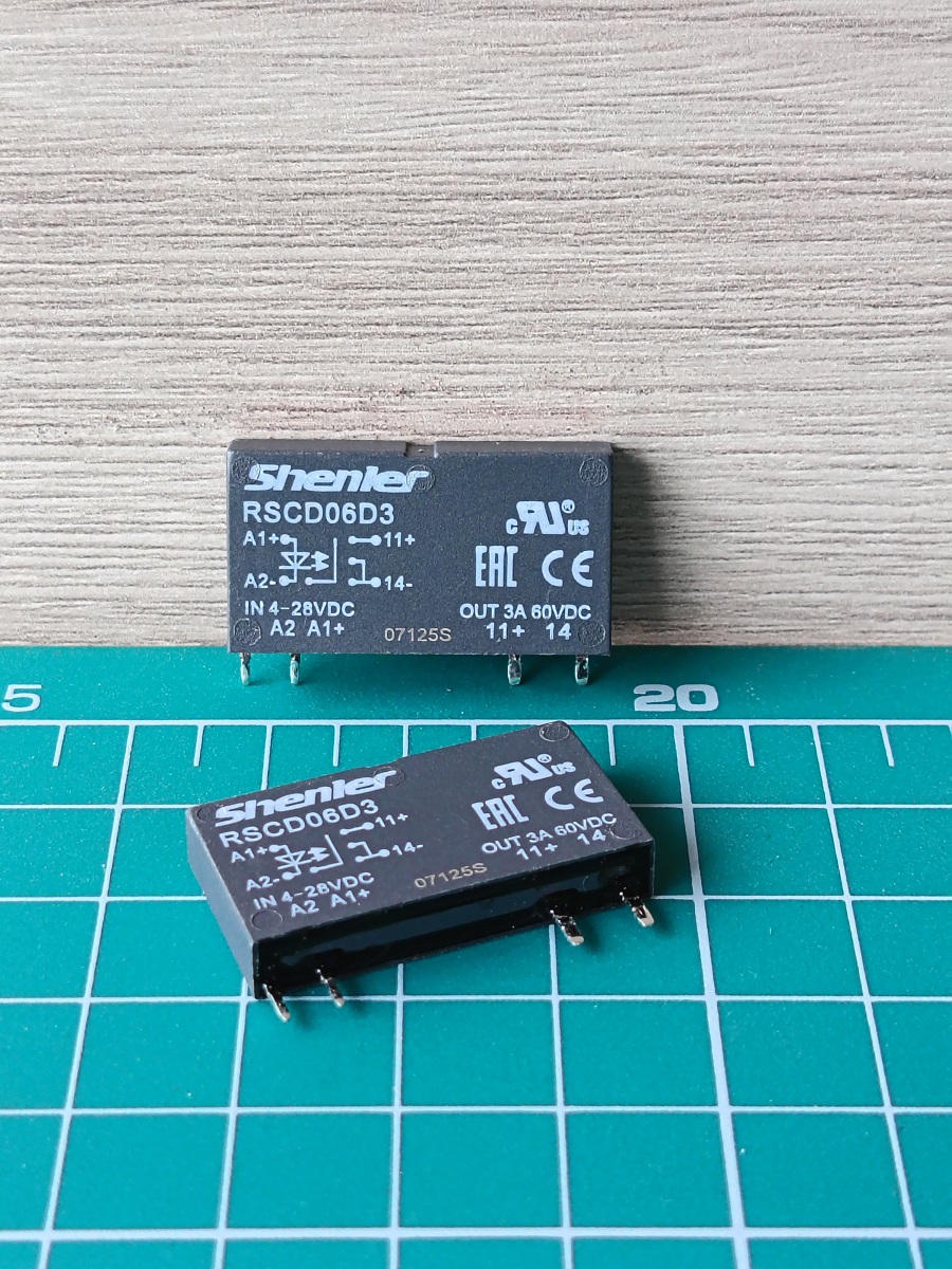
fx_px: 2640
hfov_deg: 20.4
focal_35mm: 72
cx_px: 476
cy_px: 634
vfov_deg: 27.0
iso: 445
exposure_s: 1/50
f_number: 1.75
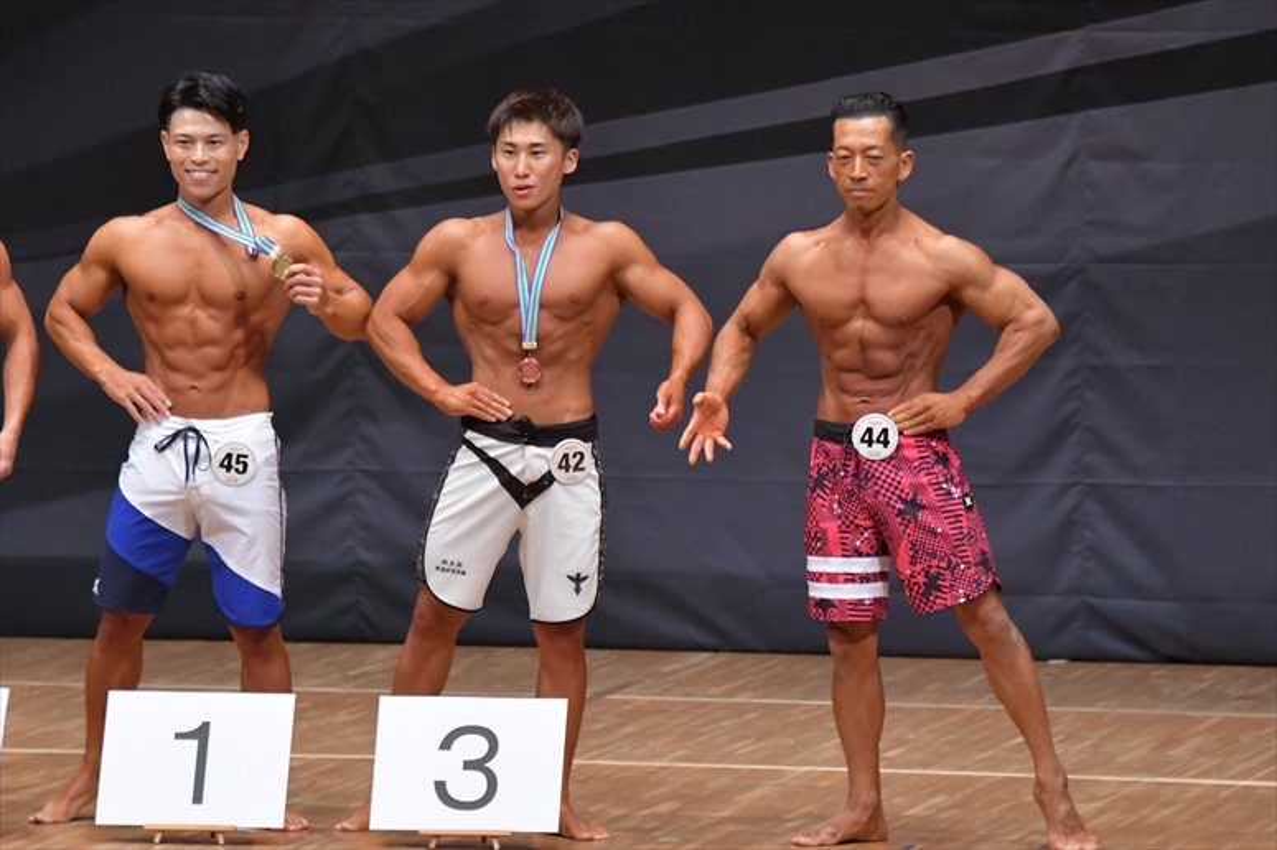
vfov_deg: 4.6
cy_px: 425
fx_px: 10637
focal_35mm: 300
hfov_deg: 6.9
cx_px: 638
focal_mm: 200
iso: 6400
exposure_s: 1/400
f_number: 5.6
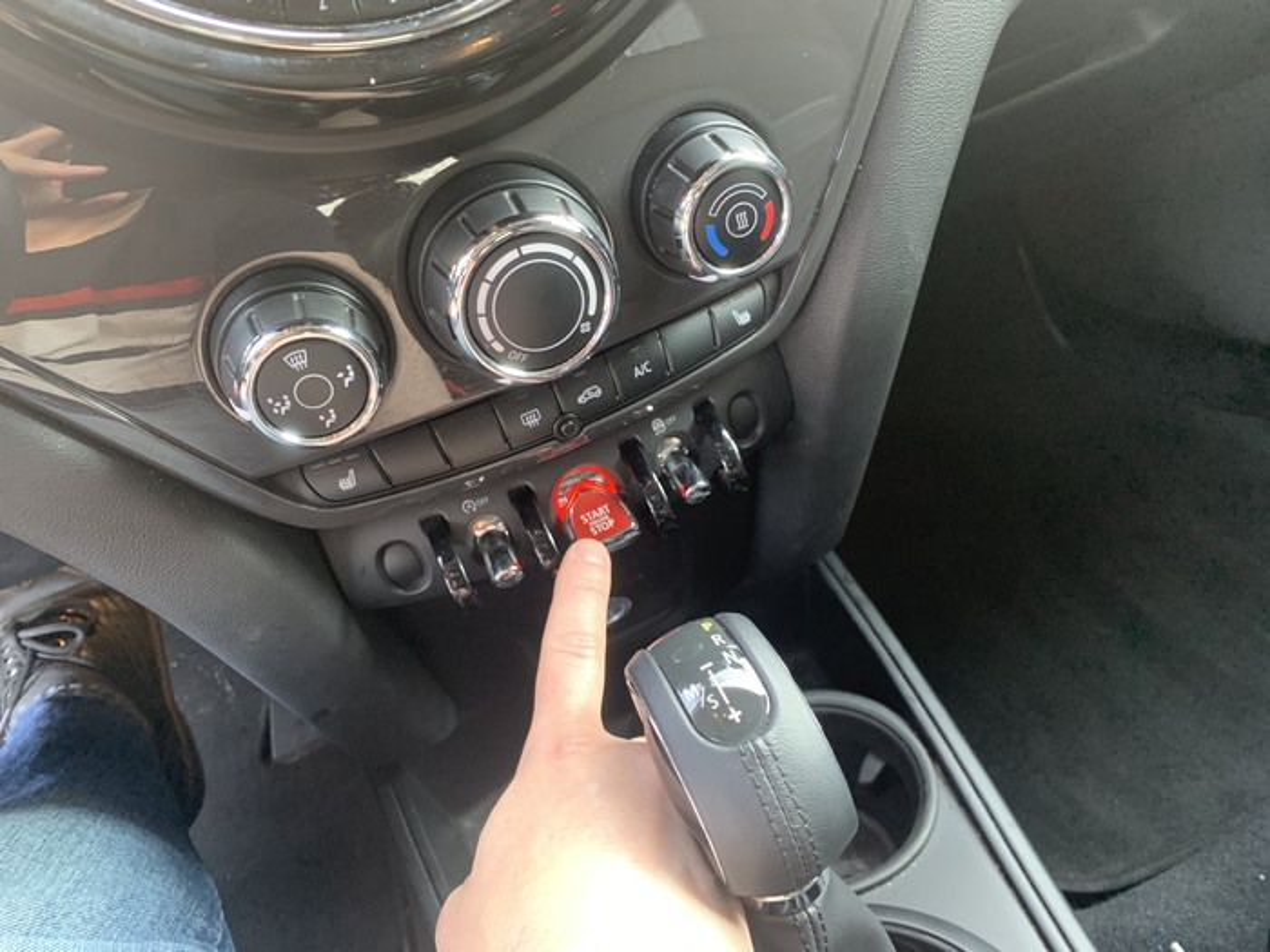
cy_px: 476
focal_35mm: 26
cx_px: 635
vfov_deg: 53.1
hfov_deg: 67.3
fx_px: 954
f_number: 1.8
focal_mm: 4.25
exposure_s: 1/60
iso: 320
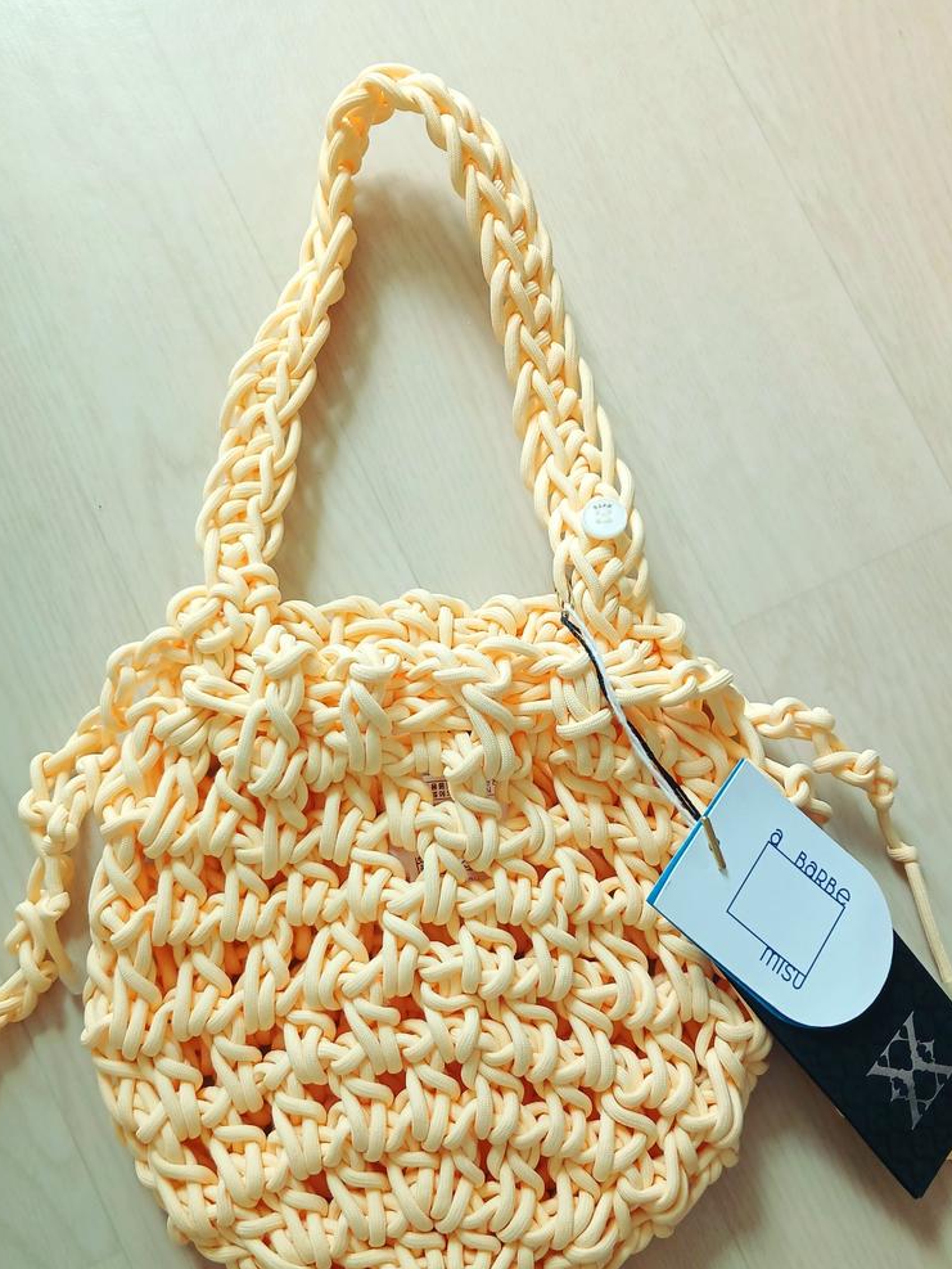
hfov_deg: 40.7
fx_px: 1283
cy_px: 735
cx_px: 441
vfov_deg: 52.4
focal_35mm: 35
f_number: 1.8
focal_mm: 4
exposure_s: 1/60.2
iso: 100
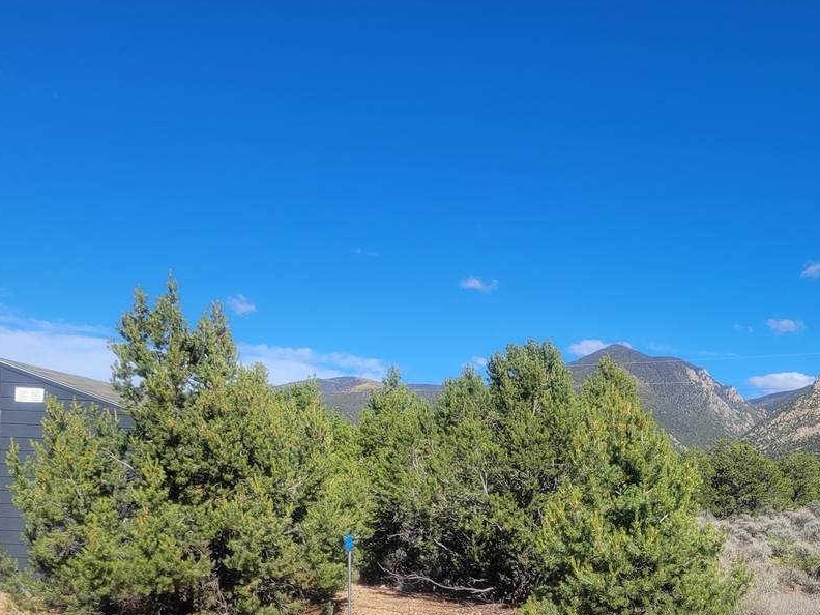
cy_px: 469
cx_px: 532
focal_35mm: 42
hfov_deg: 44.3
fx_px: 995
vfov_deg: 33.6
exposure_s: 1/2456
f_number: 1.8
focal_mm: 5.4
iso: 40
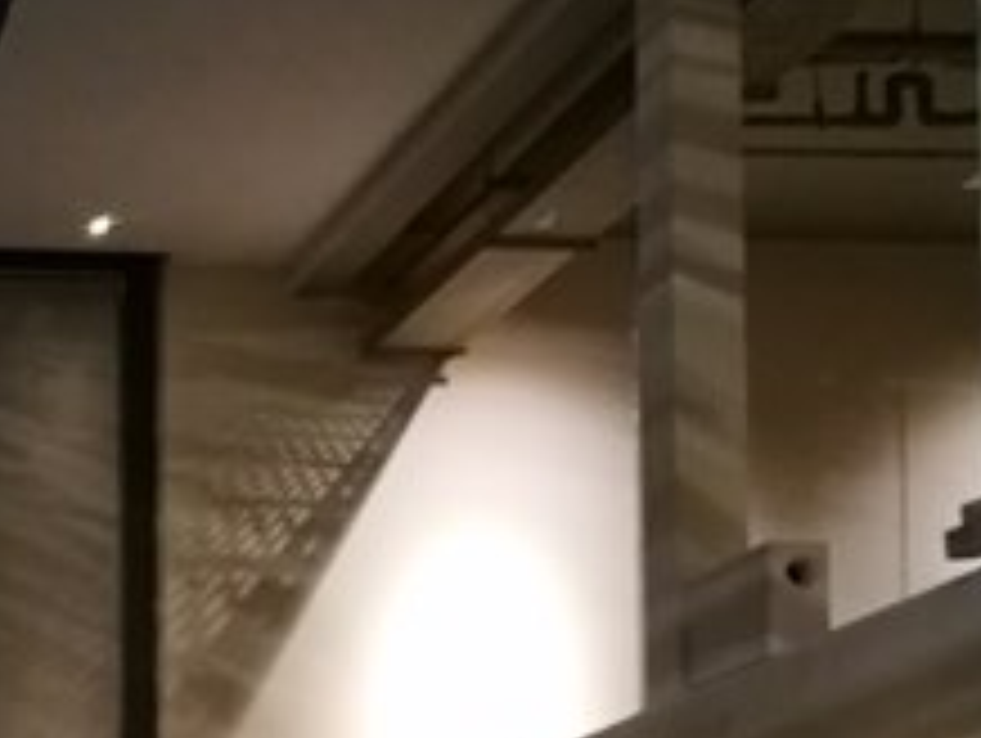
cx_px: -585
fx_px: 2525
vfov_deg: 15.5
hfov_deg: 18.8
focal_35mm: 89
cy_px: 1053
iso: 640
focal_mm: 4.5
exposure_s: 1/20
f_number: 2.2
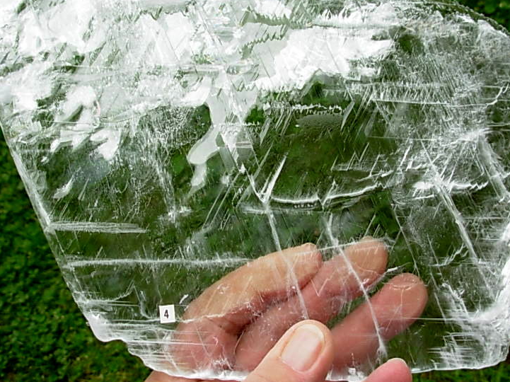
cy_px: 183
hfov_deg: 35.5
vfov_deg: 27.0
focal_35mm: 54
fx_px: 795
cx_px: 270
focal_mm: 6.3
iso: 50
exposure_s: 1/483
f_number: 2.9
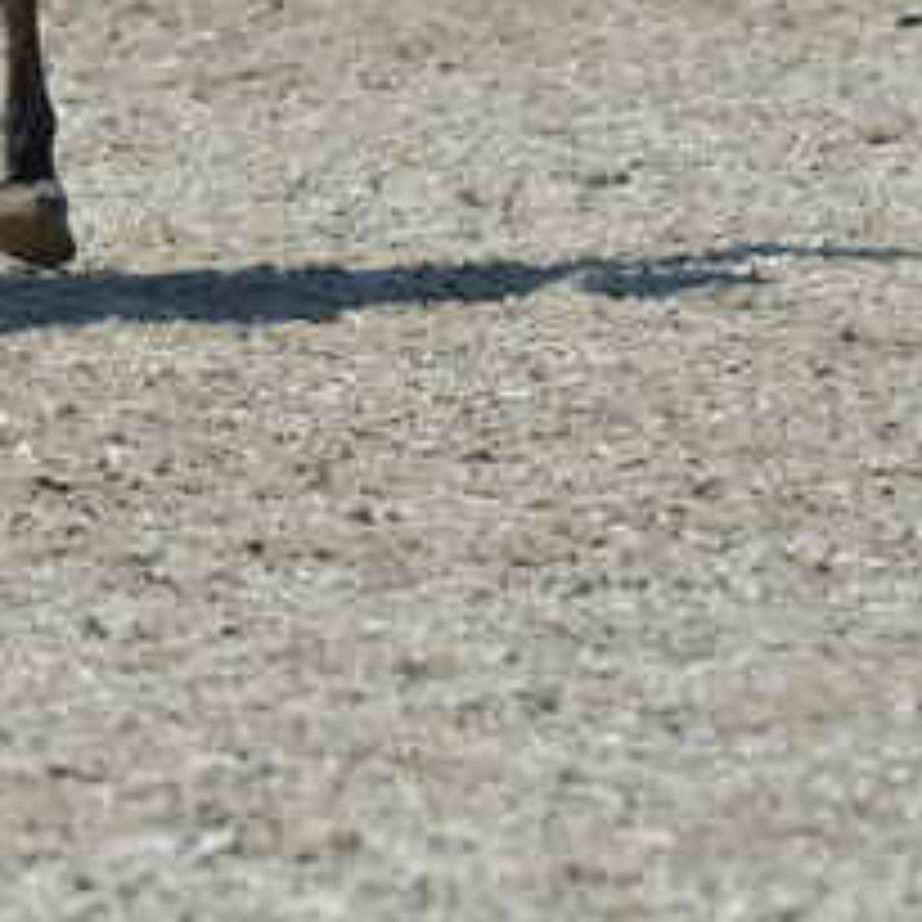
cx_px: 166
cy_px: -569
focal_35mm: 755
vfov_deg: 2.3
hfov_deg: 2.3
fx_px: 22765
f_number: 5
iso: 100
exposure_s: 1/800
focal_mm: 175
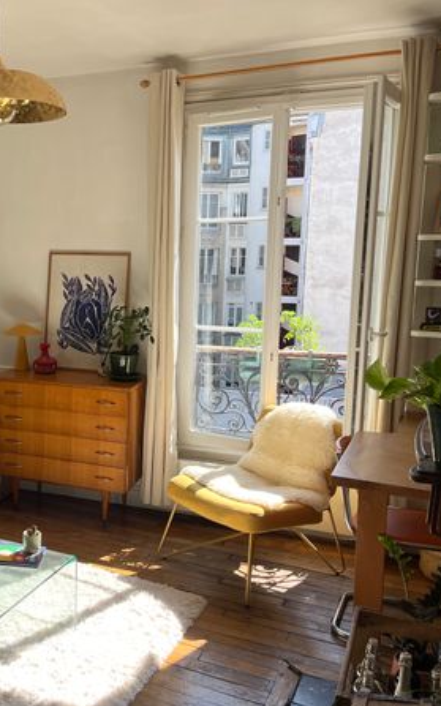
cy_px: 354
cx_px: 41
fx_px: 712
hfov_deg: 32.6
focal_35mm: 37
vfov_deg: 52.8
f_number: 1.6
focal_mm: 5.1
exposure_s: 1/463
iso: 50
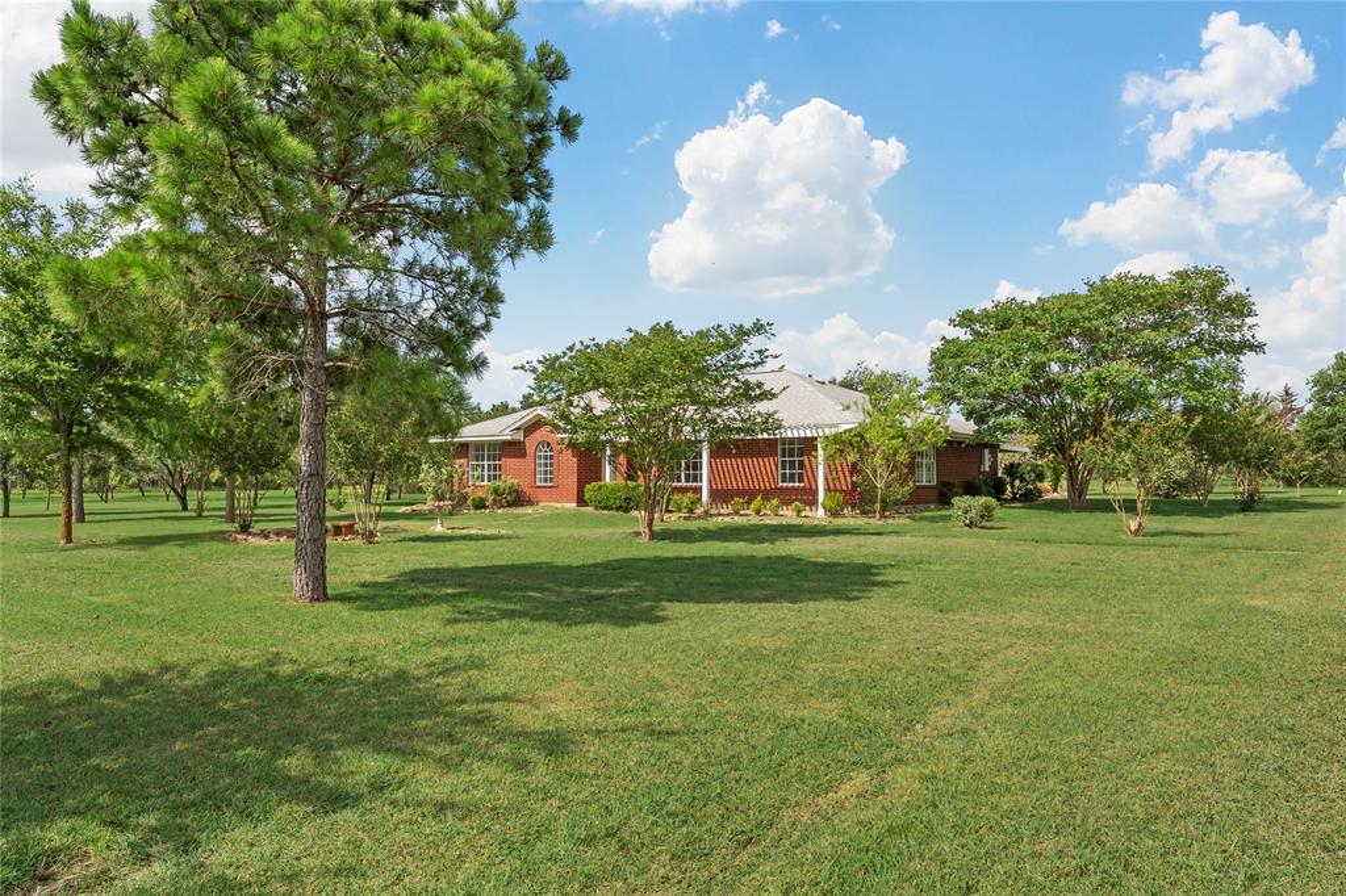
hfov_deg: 71.5
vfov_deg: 51.3
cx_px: 673
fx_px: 934
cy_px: 448
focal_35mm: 25
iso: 320
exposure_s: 1/500
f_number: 9
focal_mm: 17
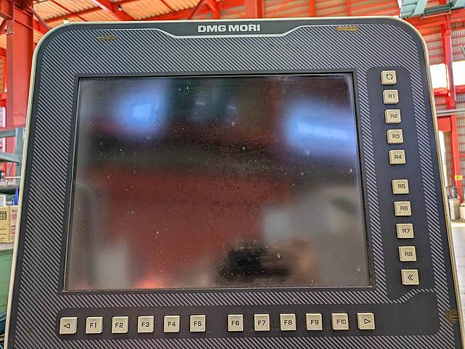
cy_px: 174
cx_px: 232
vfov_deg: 54.9
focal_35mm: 25
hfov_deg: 69.4
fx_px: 336
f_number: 1.89
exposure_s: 1/50
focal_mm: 5.43
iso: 89
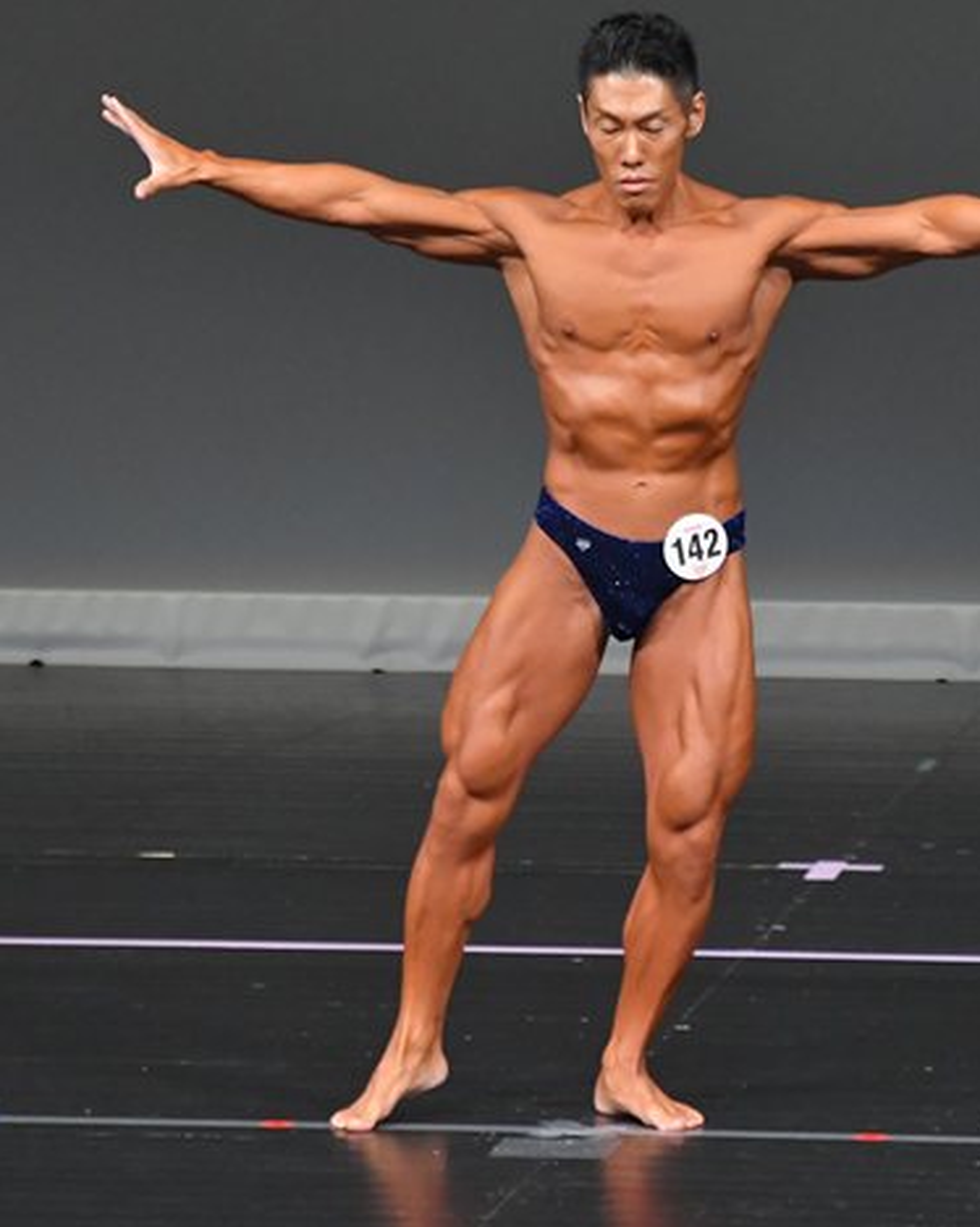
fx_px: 19445
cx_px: 630
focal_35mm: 536
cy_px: 590
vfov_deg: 3.6
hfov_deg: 2.9
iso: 4000
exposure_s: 1/400
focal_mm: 230
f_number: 5.6
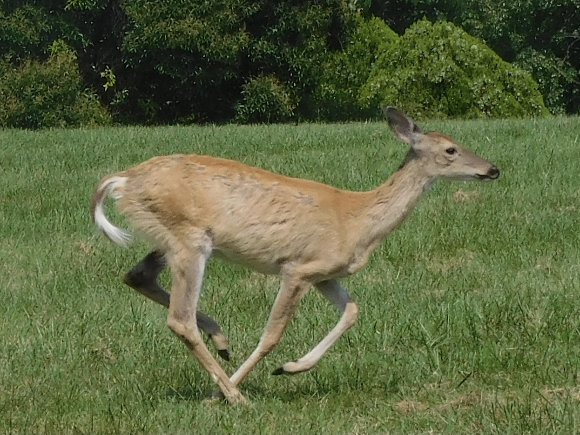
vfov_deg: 11.0
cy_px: 218
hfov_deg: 14.6
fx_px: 2262
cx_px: 290
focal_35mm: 135
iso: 125
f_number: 5
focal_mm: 24.2
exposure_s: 1/800
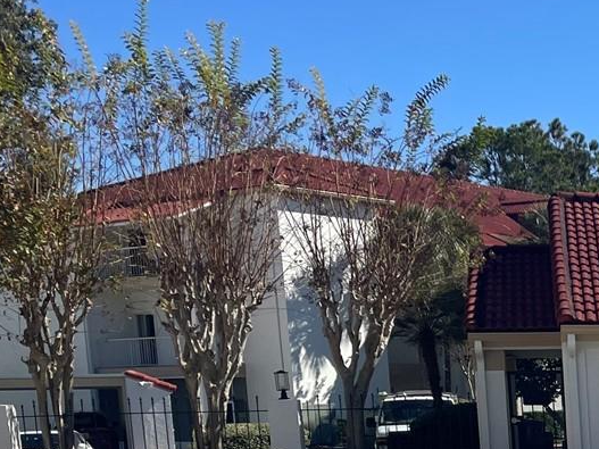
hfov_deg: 21.1
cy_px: 581
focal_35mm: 79
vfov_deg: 17.5
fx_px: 1367
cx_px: 888
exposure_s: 1/4132
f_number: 1.6
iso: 32
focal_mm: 4.2
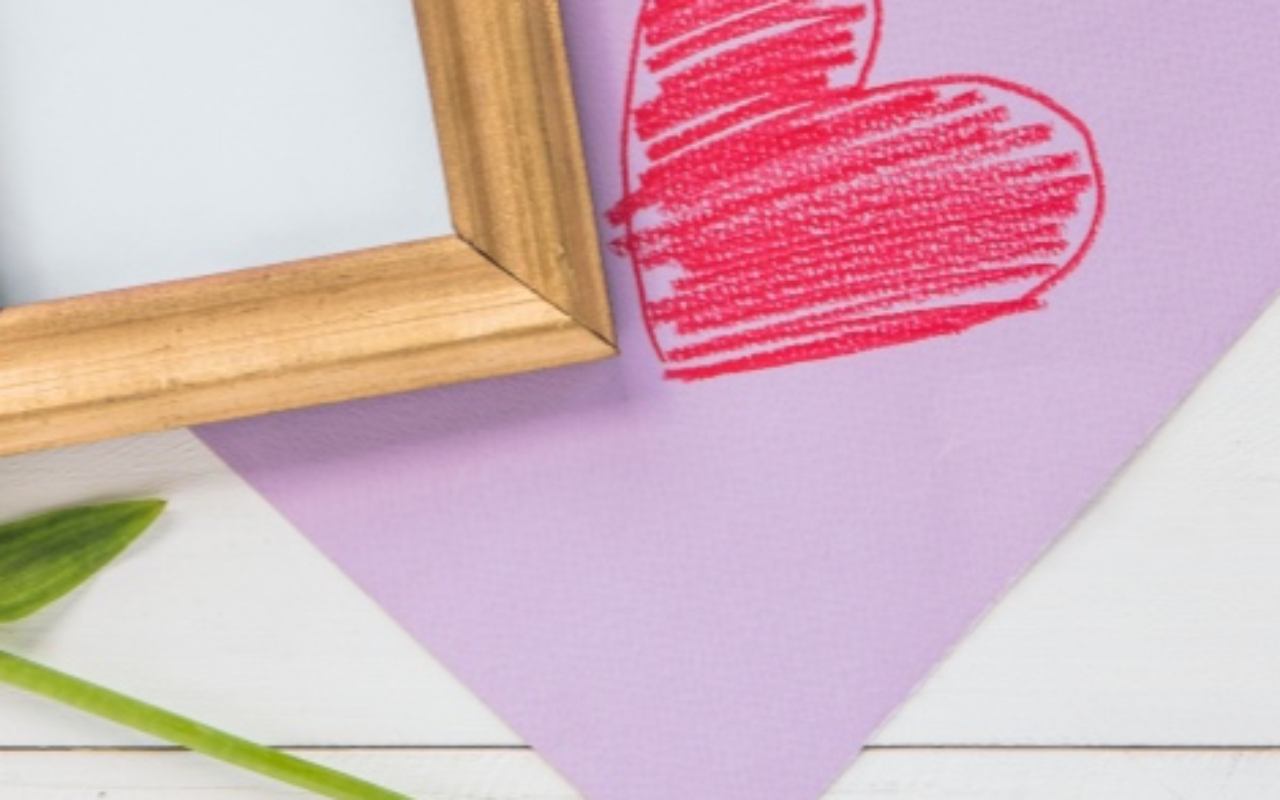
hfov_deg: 13.3
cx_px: 253
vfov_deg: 8.3
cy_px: -107
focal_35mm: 156
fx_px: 5443
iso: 250
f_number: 5.6
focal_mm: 60
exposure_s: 1/125
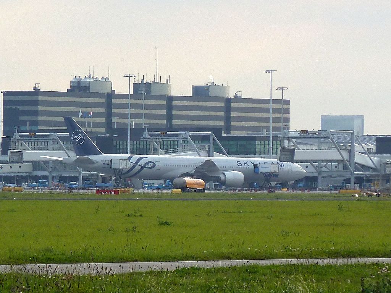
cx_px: 196
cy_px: 146
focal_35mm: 624
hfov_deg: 3.2
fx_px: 7045
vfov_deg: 2.4
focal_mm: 49.2
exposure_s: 1/125
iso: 125
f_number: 4.9
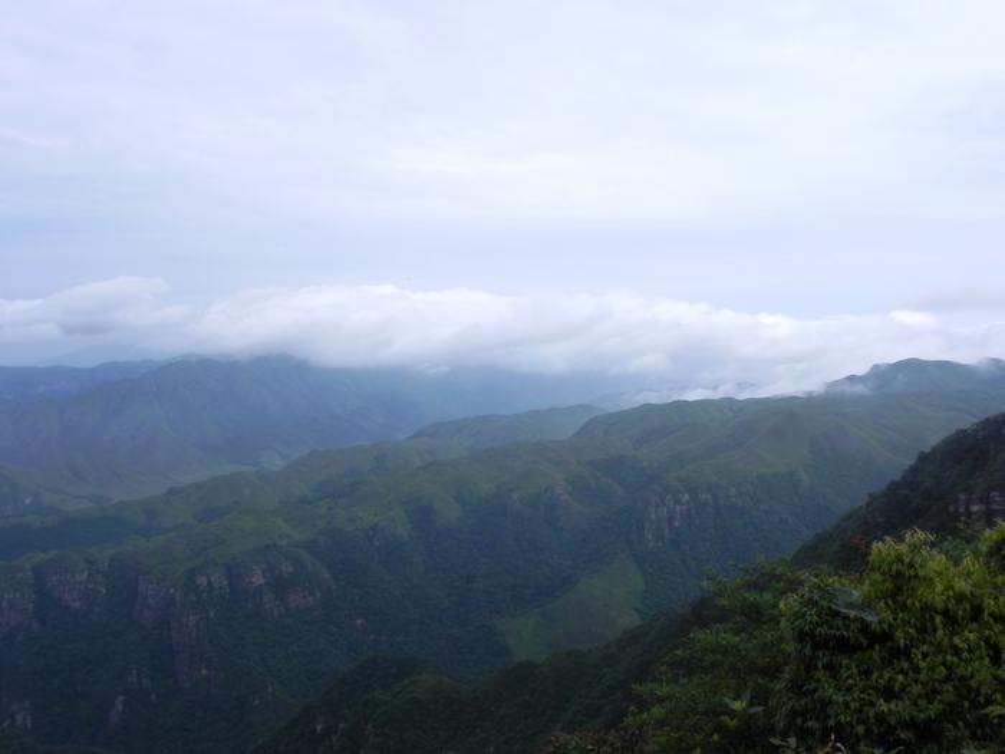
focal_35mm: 37
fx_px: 1074
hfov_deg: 50.1
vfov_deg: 38.7
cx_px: 502
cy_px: 377
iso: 160
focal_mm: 6.6
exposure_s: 1/486
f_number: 8
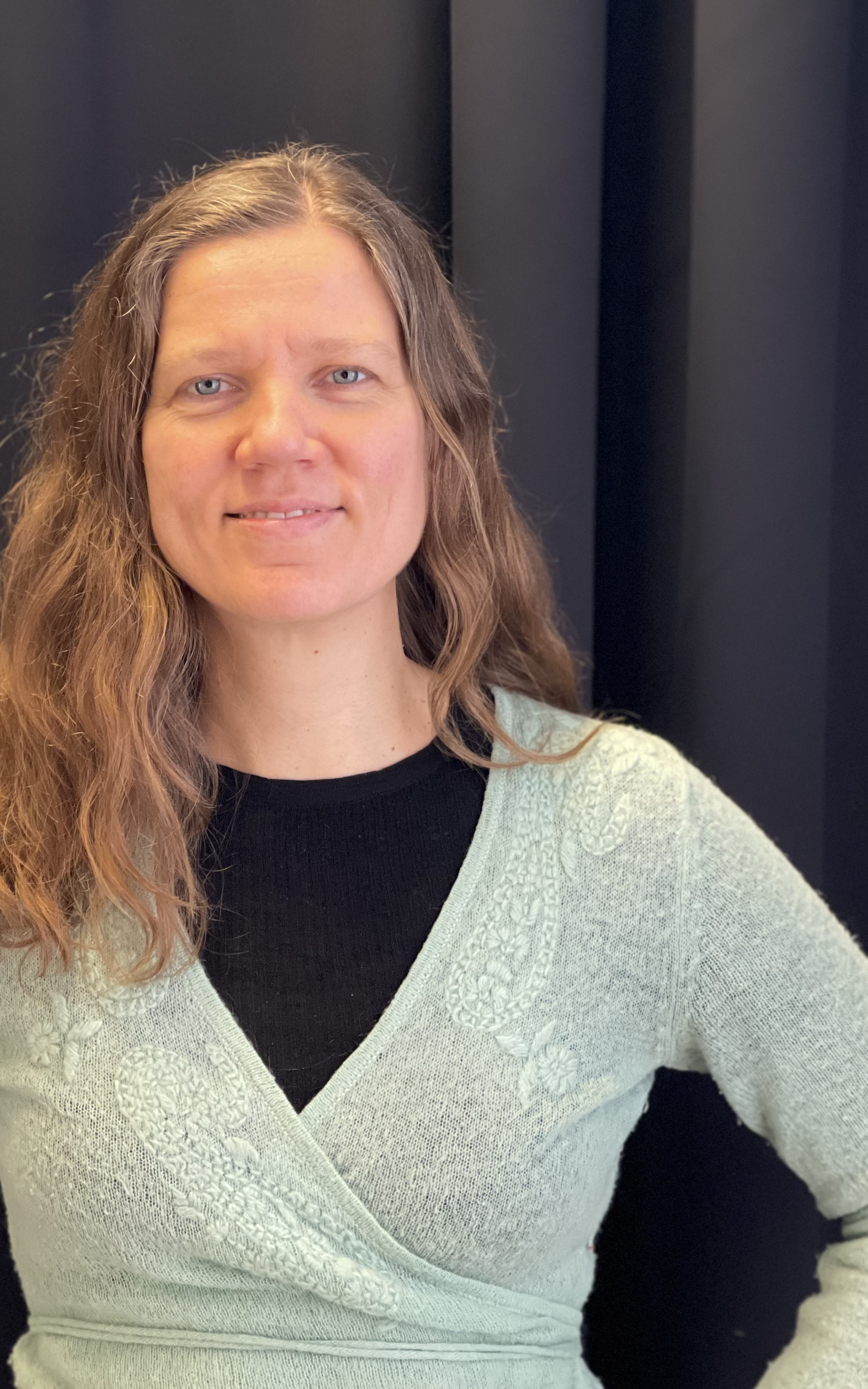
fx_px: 2801
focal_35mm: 74
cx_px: 335
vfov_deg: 27.8
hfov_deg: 17.6
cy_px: 672
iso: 250
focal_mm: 7.5
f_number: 2.2
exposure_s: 1/100
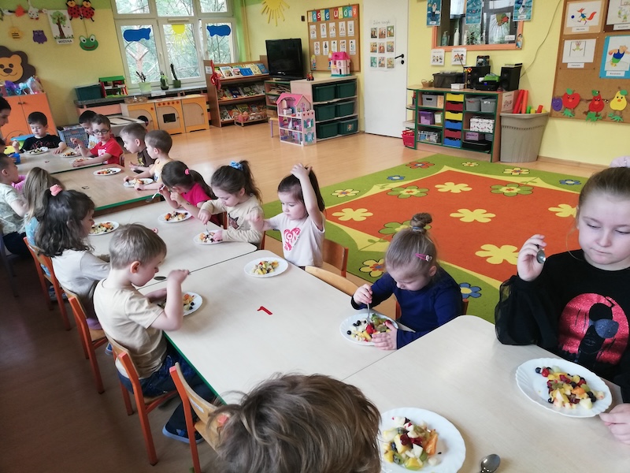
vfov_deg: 51.4
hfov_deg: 65.3
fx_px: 491
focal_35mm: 27
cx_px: 315
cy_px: 236
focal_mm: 3.81
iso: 200
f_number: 2.2
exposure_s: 1/33.3
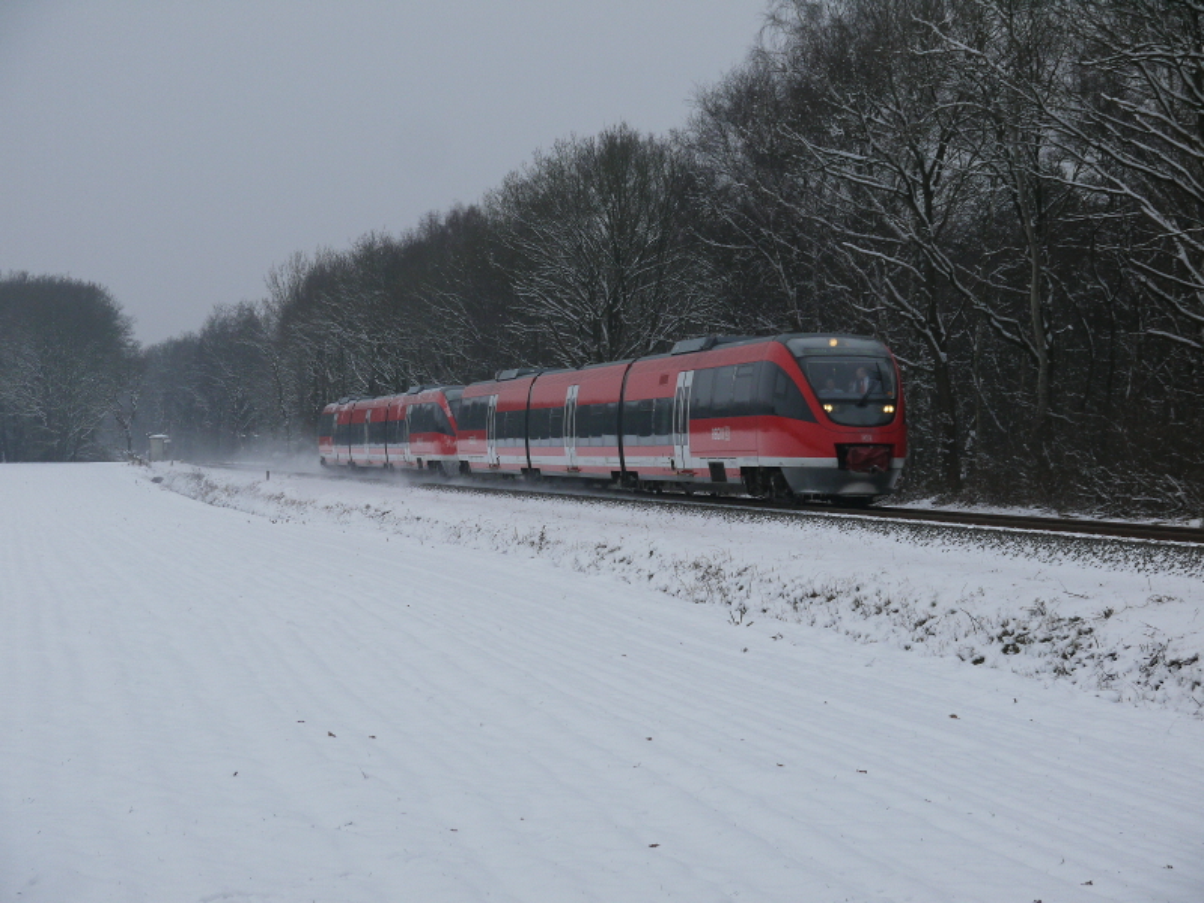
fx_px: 2922
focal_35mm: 84
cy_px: 452
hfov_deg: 23.3
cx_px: 602
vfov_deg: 17.6
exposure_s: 1/400
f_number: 7.1
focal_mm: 42
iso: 400
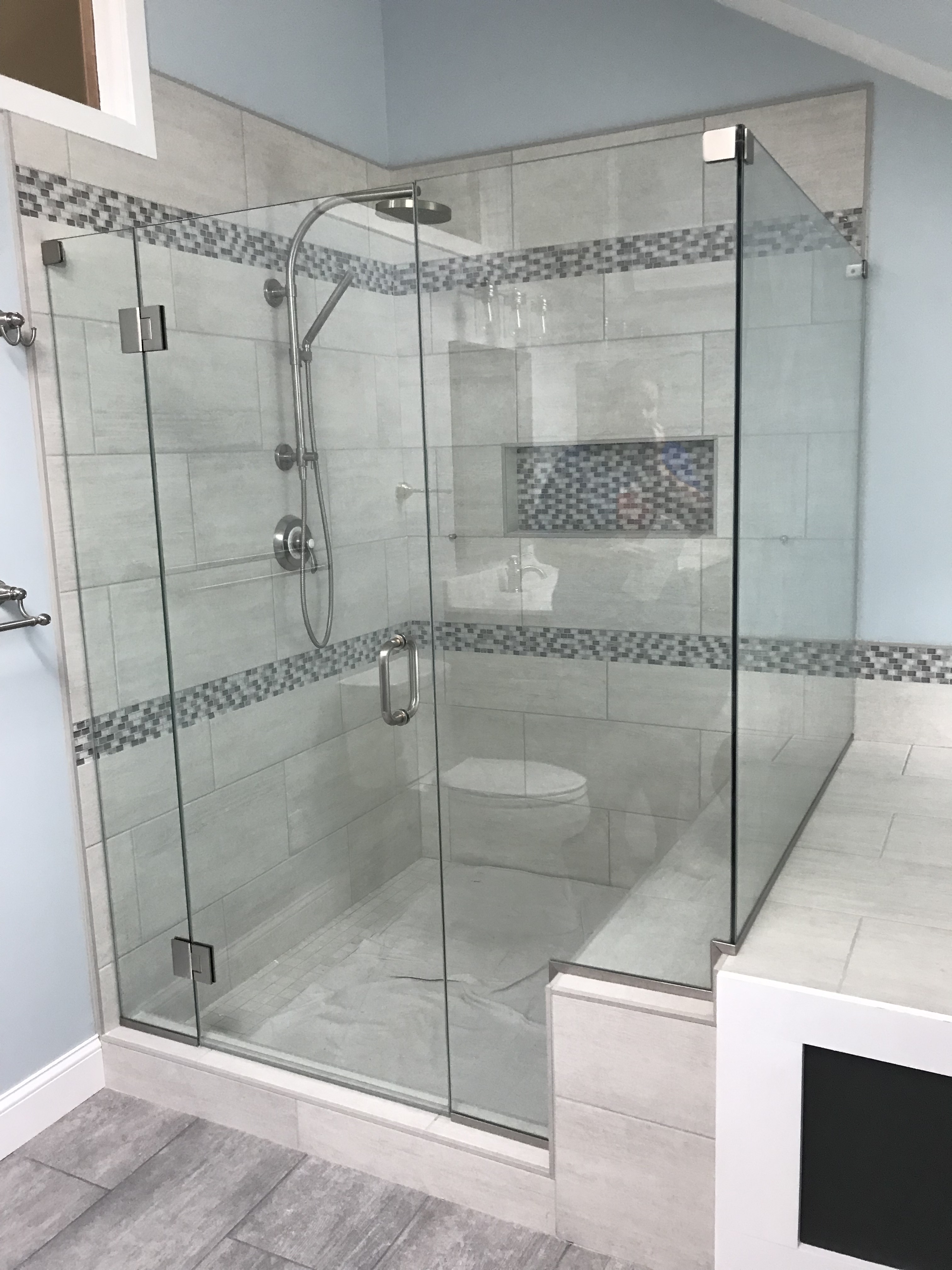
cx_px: 476
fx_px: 1027
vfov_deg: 63.4
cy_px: 635
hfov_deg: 49.7
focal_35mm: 28
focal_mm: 3.99
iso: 40
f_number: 1.8
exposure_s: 1/30
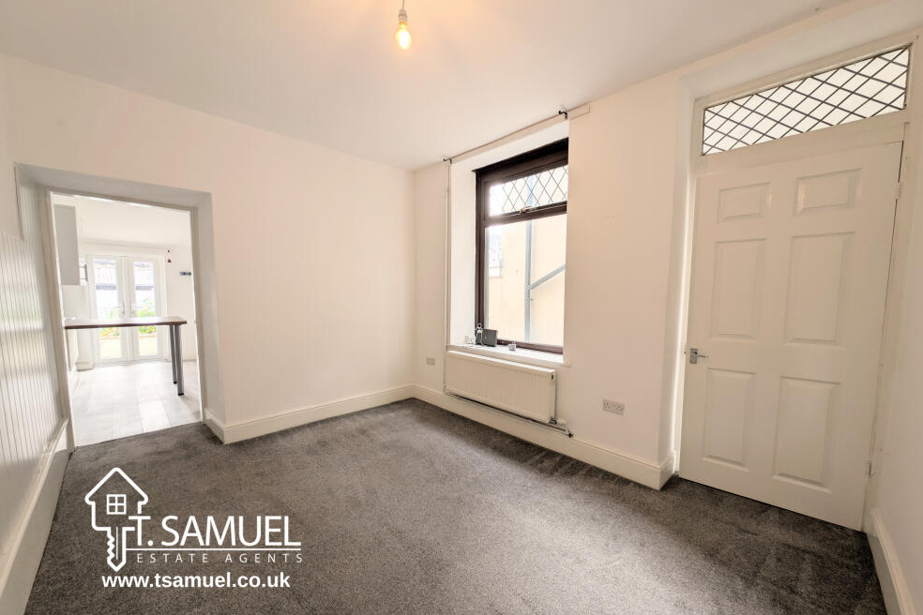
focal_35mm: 13
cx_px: 479
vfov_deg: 85.4
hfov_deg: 108.3
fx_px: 333
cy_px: 322
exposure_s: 1/123
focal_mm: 2.23
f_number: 1.95
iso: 38
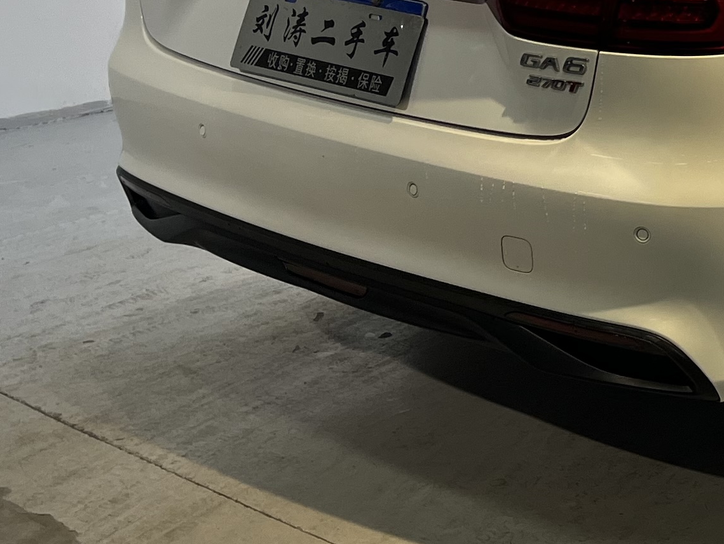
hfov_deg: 19.0
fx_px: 1925
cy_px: -81
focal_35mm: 92
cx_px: 1056
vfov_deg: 15.6
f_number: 1.6
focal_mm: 5.1
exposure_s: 1/297
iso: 50
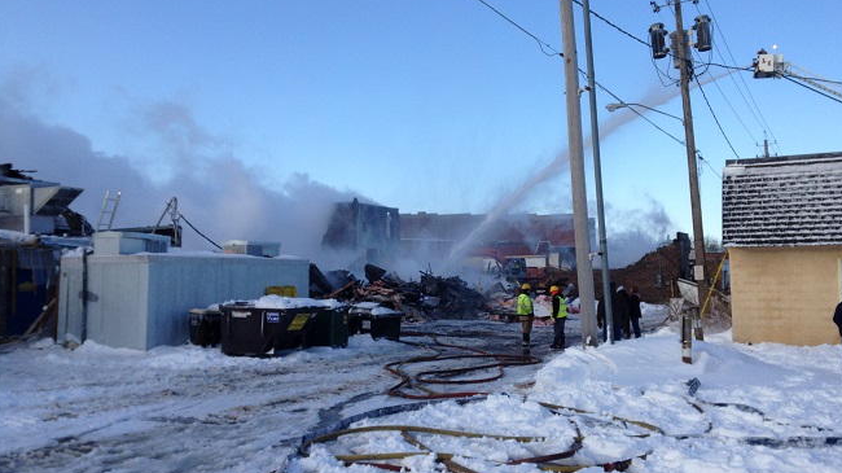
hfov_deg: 54.0
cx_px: 429
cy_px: 233
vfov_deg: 32.0
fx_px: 826
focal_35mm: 37
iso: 50
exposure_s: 1/1063
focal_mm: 4.12
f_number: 2.4
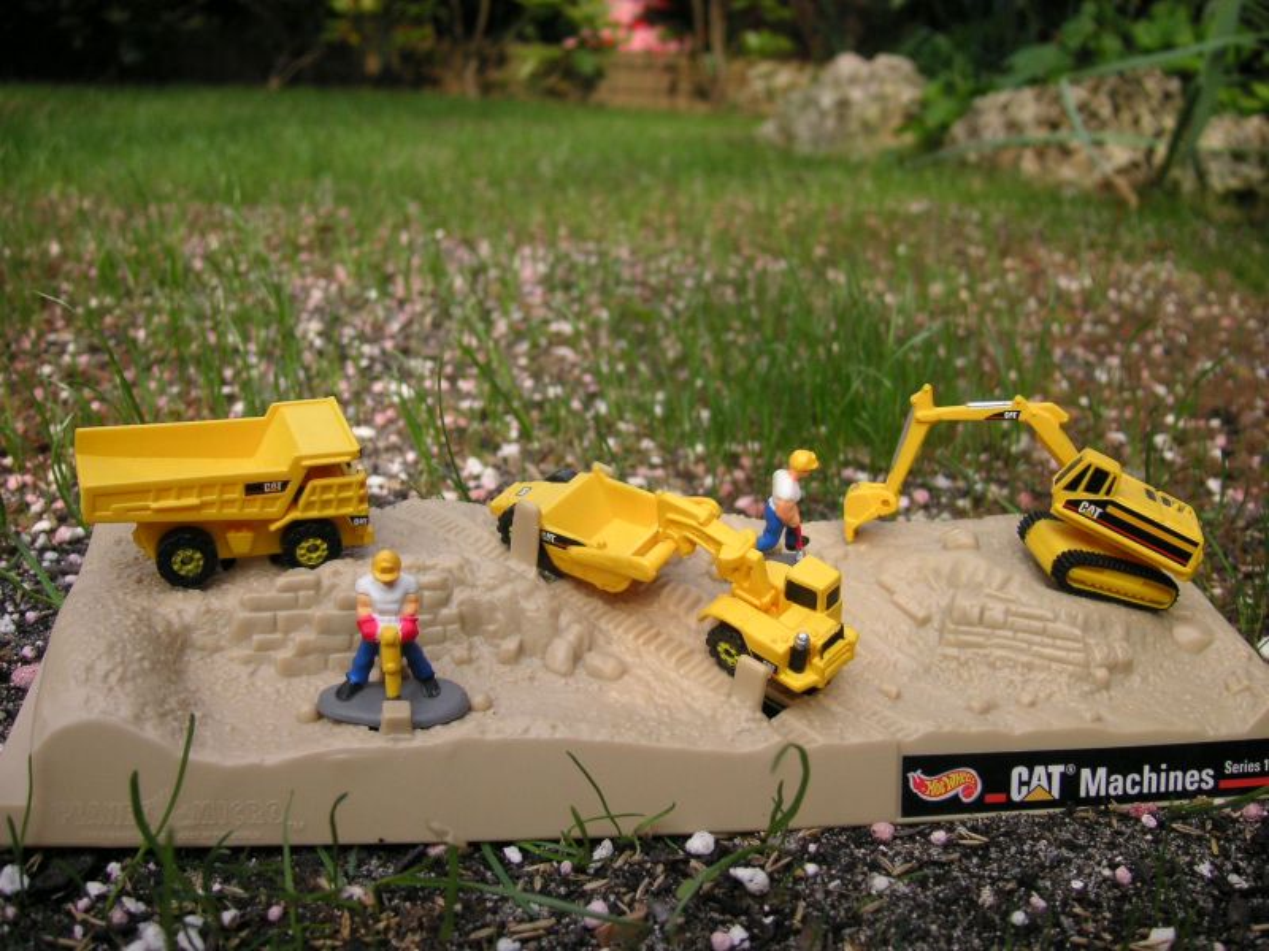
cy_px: 476
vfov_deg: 38.7
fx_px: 1356
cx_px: 634
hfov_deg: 50.1
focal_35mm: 37
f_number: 2.8
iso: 50
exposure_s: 1/500
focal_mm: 6.1
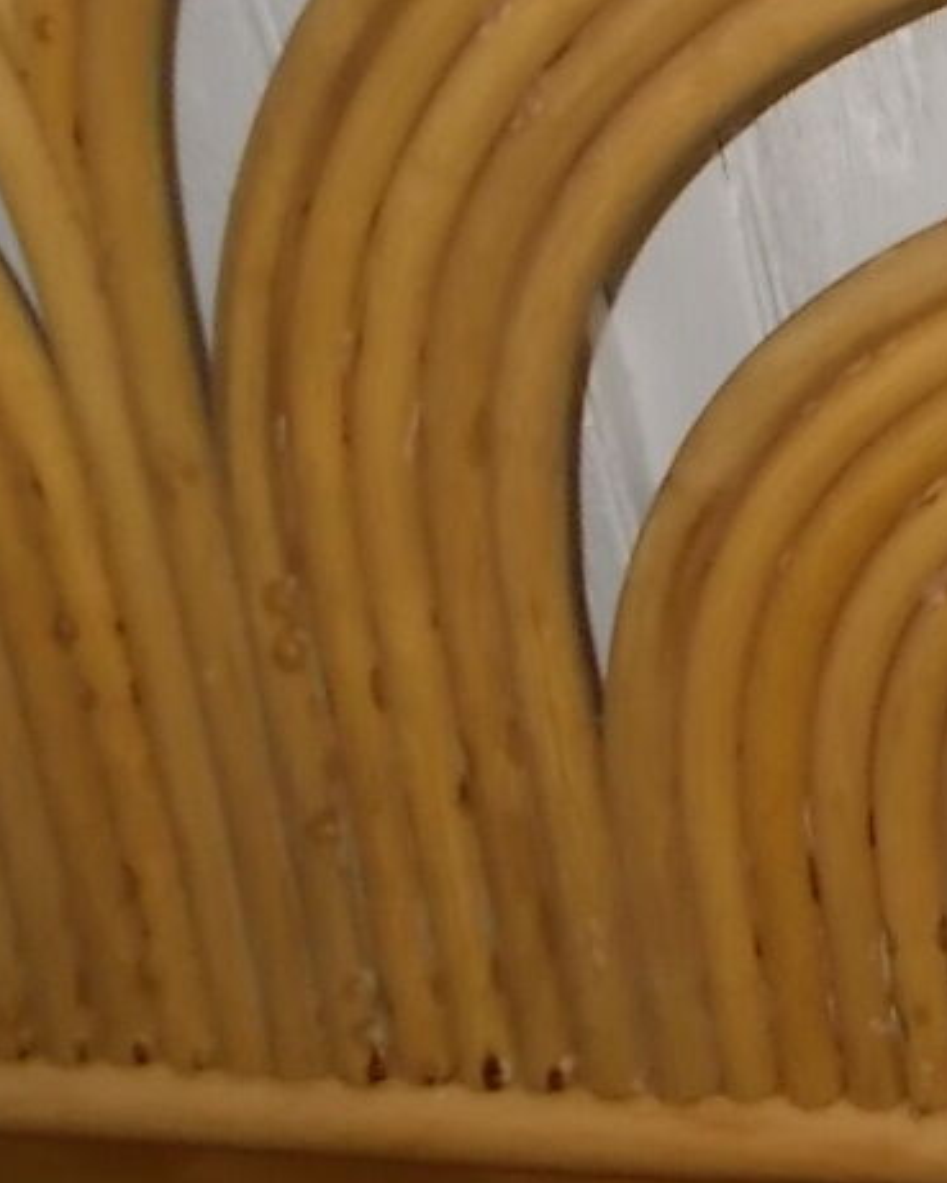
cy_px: 118
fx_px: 3082
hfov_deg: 16.5
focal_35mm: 88
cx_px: 1250
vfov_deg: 21.3
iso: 200
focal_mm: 4.6
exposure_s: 1/25
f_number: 3.2
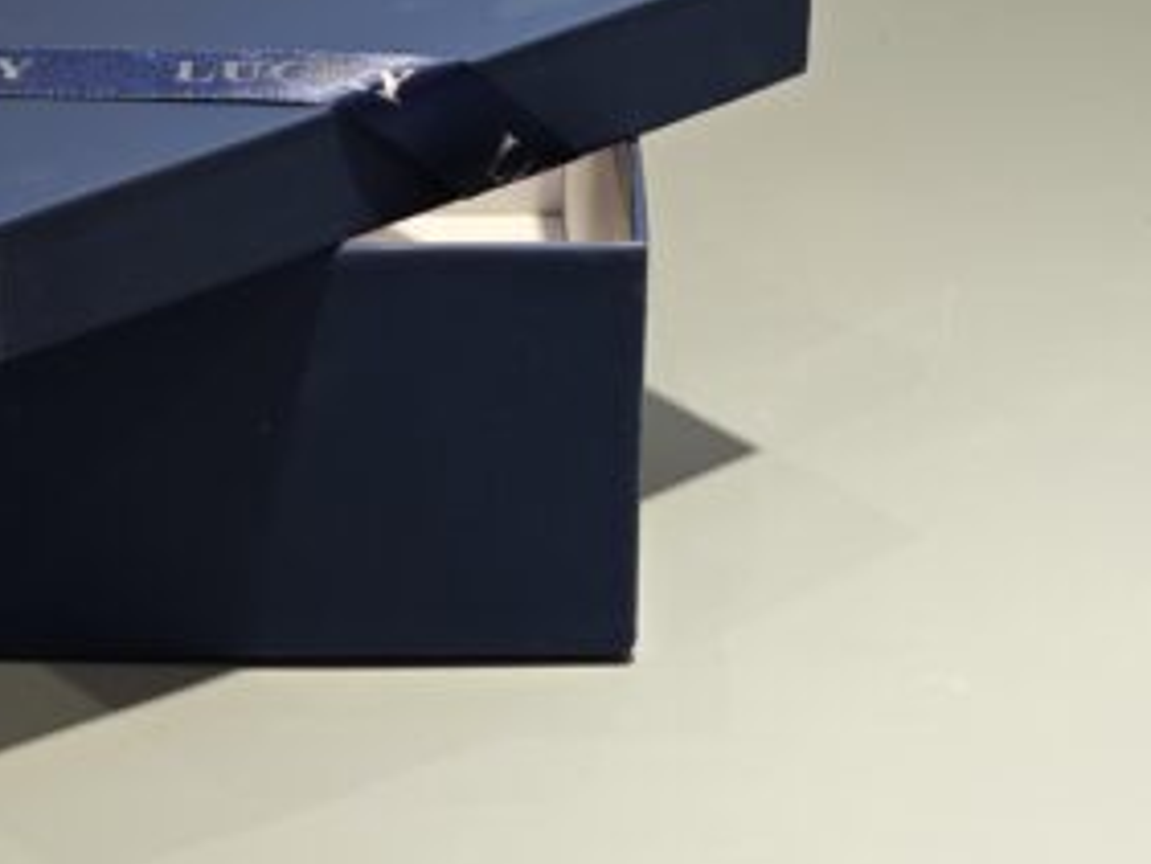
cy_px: 176
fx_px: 5688
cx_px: 119
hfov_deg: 11.5
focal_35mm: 171
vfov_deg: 8.7
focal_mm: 10.1
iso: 200
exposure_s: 1/100
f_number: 2
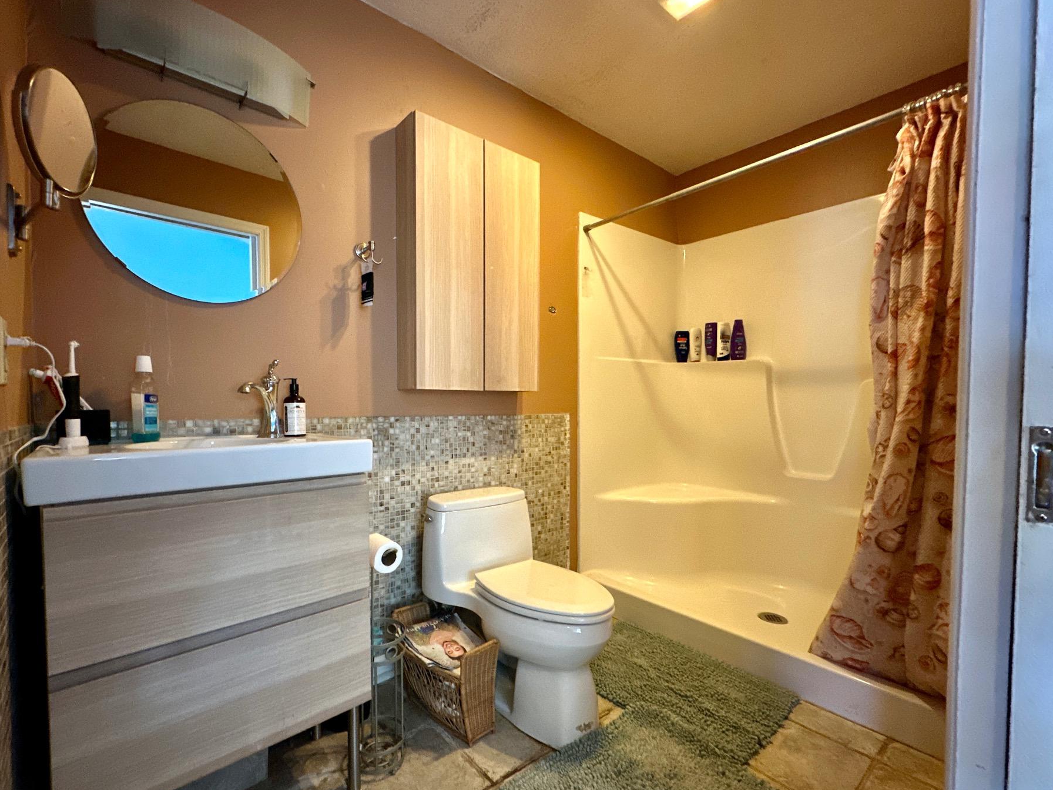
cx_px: 488
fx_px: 487
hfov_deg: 94.3
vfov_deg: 78.0
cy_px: 419
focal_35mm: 16
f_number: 2.2
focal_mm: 2.22
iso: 800
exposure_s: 1/60
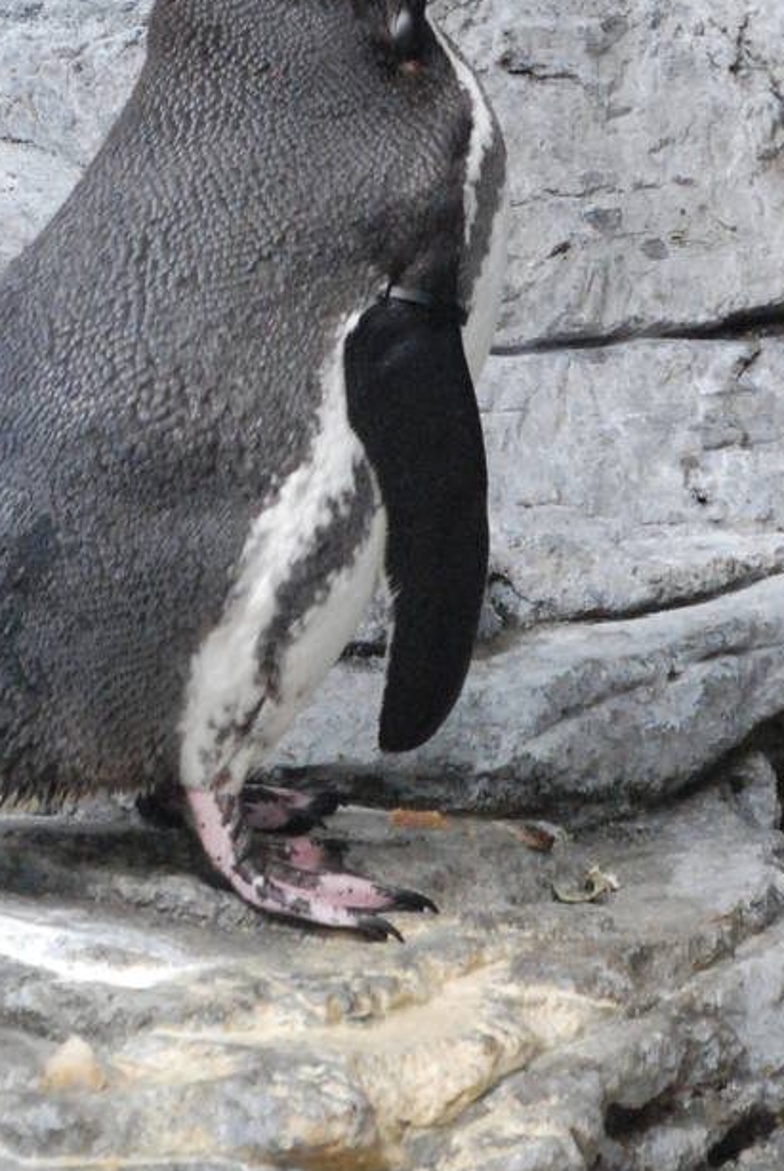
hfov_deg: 2.6
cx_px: -211
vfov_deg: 3.9
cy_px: -227
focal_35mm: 527
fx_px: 17176
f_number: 10
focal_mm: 135
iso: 1600
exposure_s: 1/160
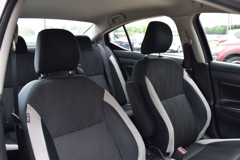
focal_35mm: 32
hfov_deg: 59.5
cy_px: 80
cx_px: 120
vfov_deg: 41.7
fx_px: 210
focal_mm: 21
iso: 400
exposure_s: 1/60
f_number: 8
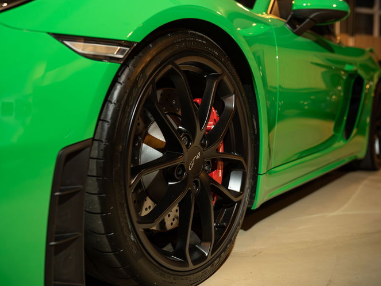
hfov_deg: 47.8
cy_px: 142
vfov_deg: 36.8
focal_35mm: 39
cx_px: 205
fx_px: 429
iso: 2000
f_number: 2.8
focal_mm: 35
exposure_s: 1/50
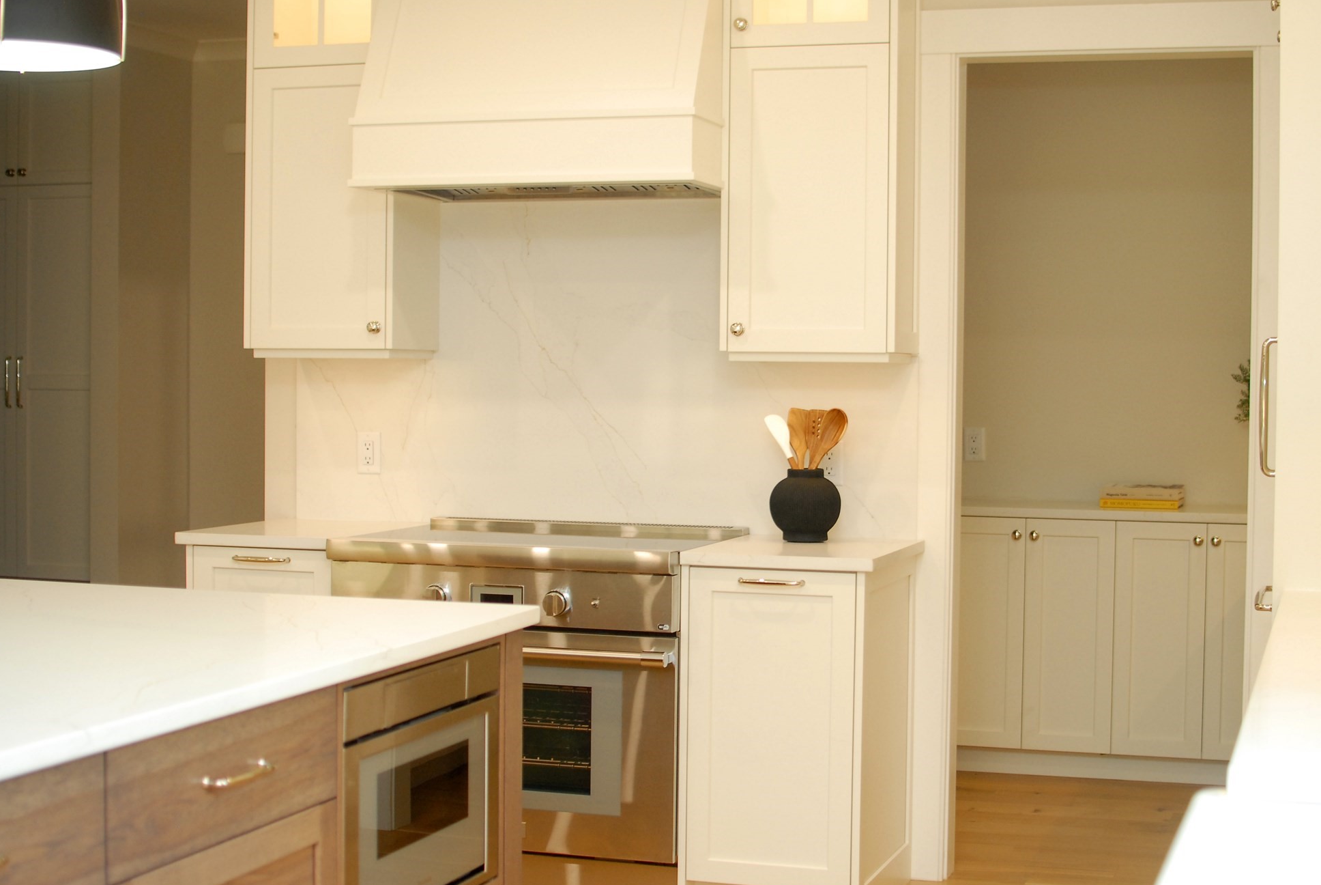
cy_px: 455
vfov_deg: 24.5
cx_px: 682
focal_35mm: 56
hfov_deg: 35.9
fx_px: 2040
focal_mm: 35
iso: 400
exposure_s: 1/125
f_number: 2.5
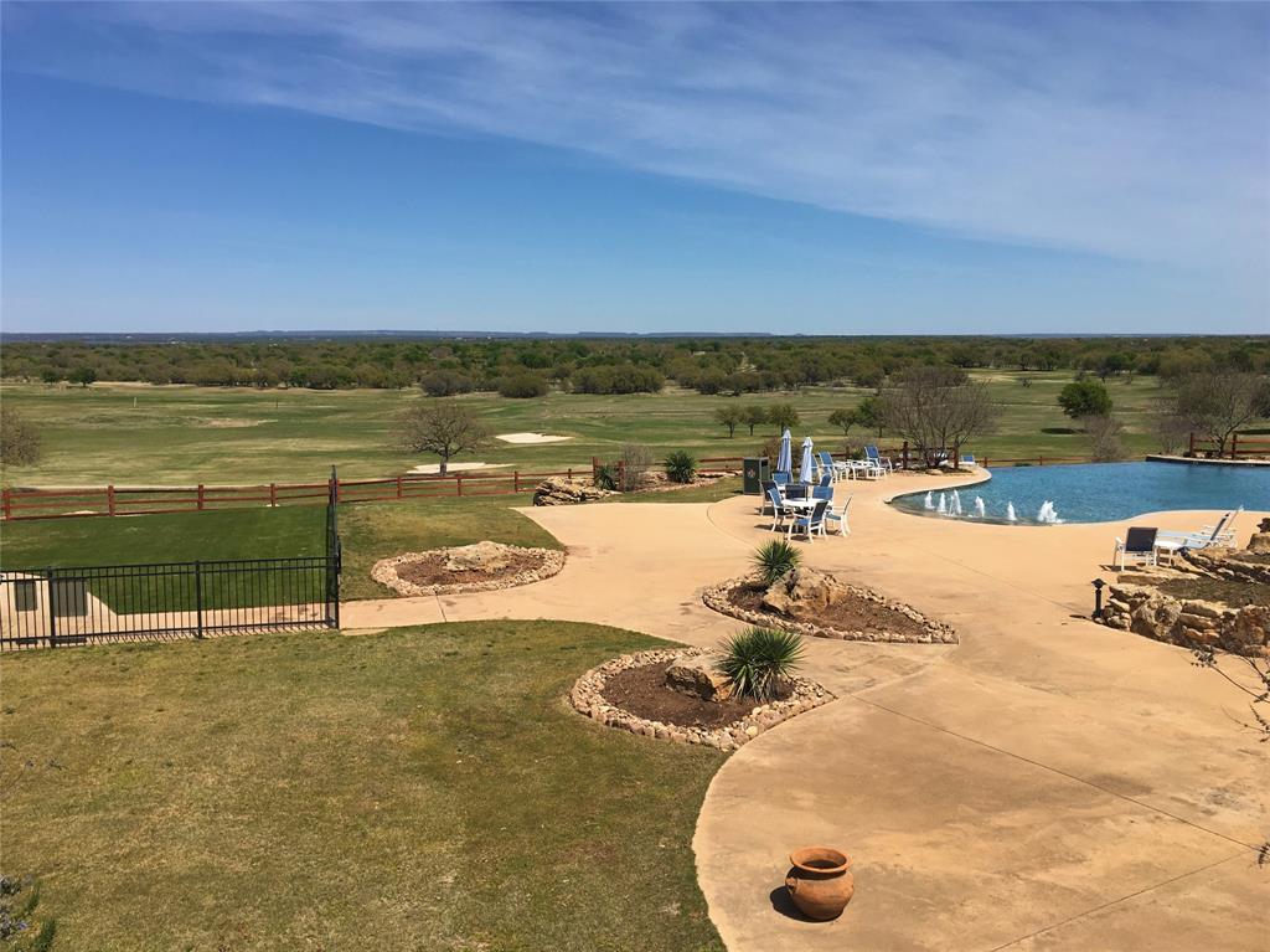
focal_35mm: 29
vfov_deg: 48.2
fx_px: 1063
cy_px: 476
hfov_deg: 61.7
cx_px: 635
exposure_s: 1/2262
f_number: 2.2
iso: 25
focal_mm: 4.15
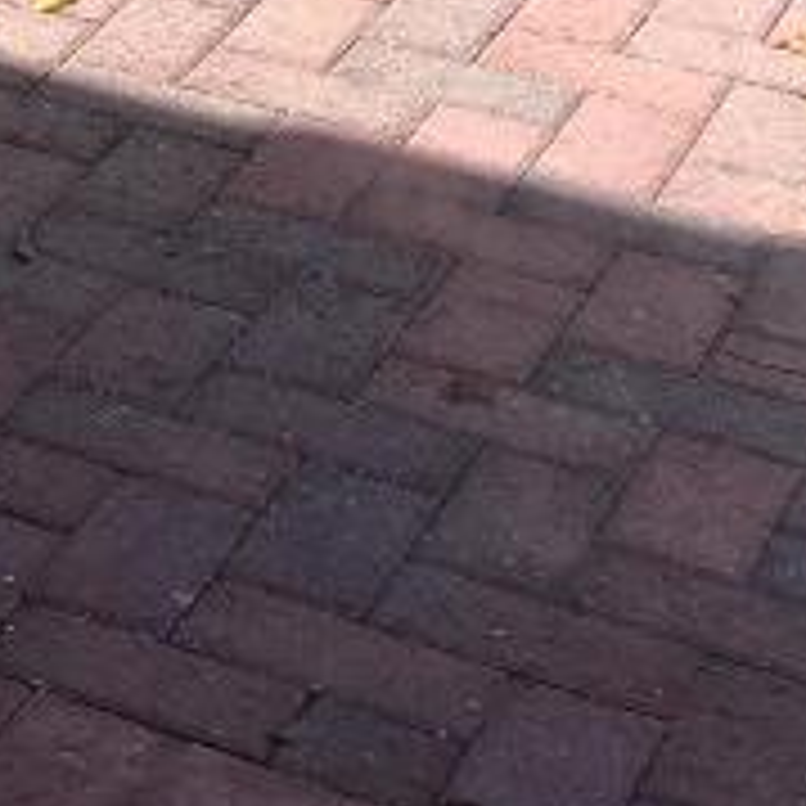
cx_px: -1211
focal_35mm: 147
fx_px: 3872
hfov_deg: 10.1
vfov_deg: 11.0
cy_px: -720
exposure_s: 1/361
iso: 25
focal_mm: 4.15
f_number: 2.2
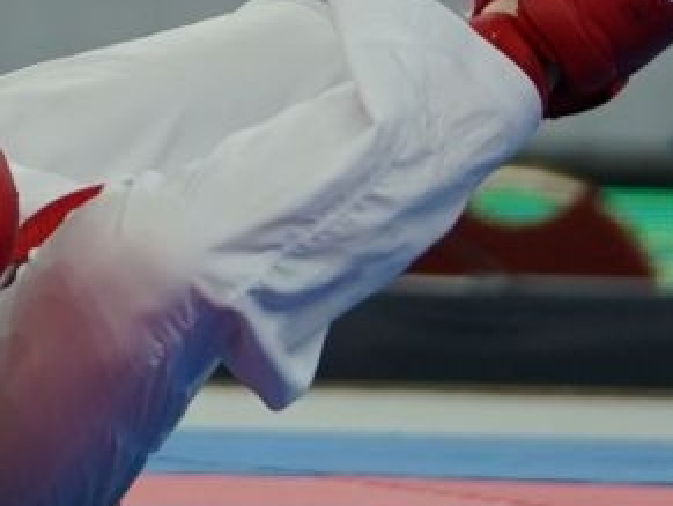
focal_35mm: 980
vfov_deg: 1.5
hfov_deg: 2.0
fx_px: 19077
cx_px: -435
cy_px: -695
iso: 1250
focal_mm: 165
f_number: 2.8
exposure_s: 1/1000
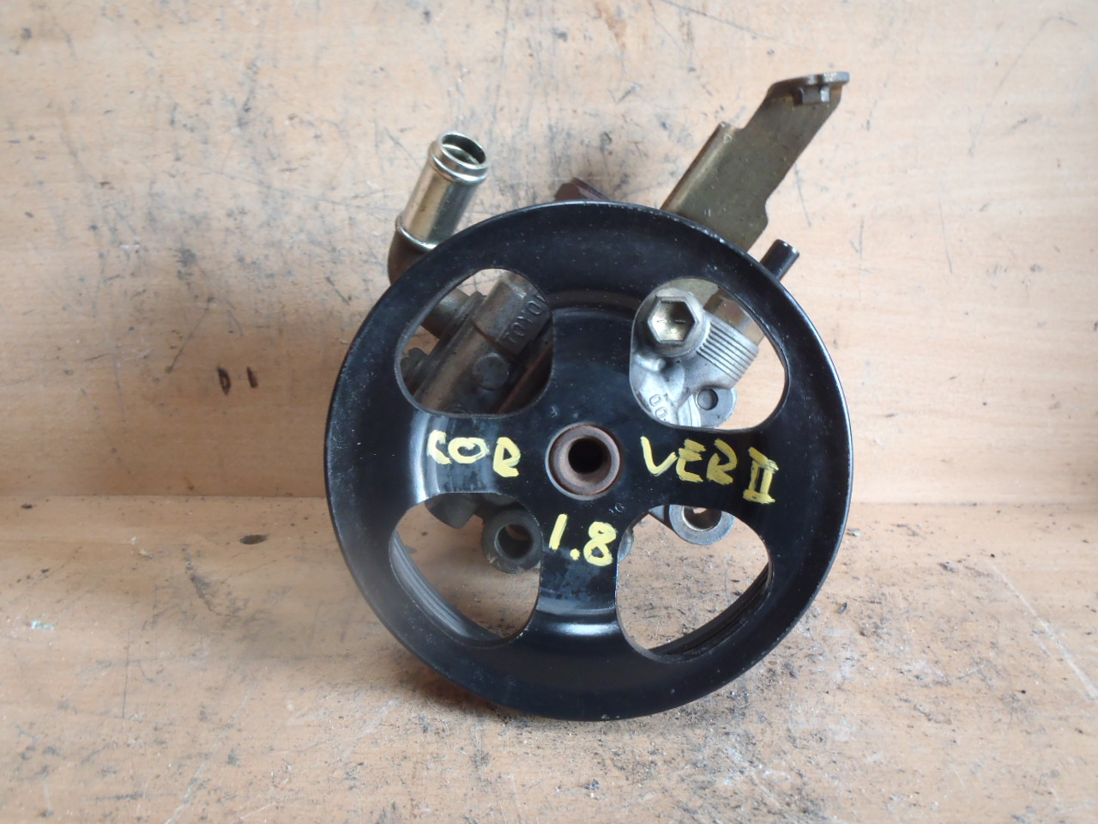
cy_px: 412
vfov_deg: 49.7
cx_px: 549
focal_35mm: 28
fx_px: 888
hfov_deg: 63.4
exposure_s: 1/13
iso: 200
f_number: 3.9
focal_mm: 5
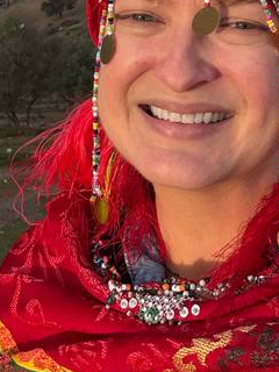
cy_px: 72
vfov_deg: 31.3
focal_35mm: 60
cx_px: 184
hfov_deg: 24.3
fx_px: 645
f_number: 1.9
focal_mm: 2.69
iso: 25
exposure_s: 1/232
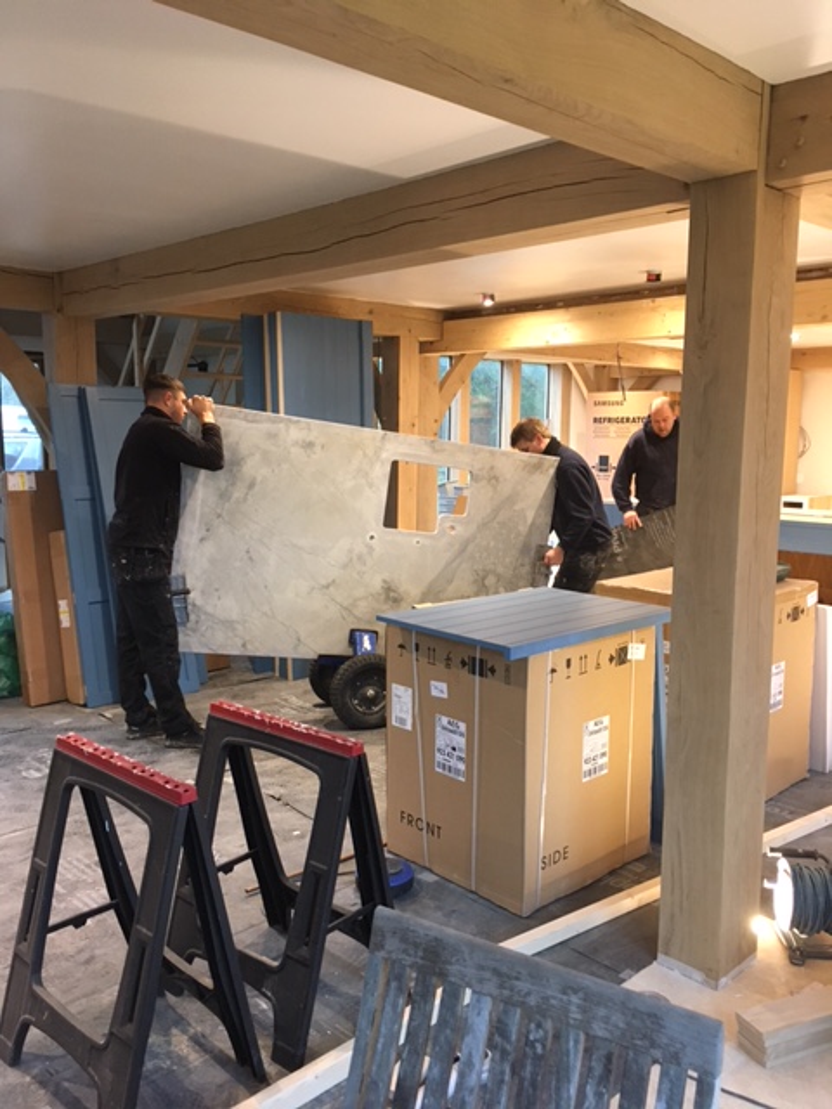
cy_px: 554
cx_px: 416
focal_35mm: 29
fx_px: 929
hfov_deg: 48.2
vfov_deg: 61.7
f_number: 2.2
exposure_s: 1/20
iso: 200
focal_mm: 4.15
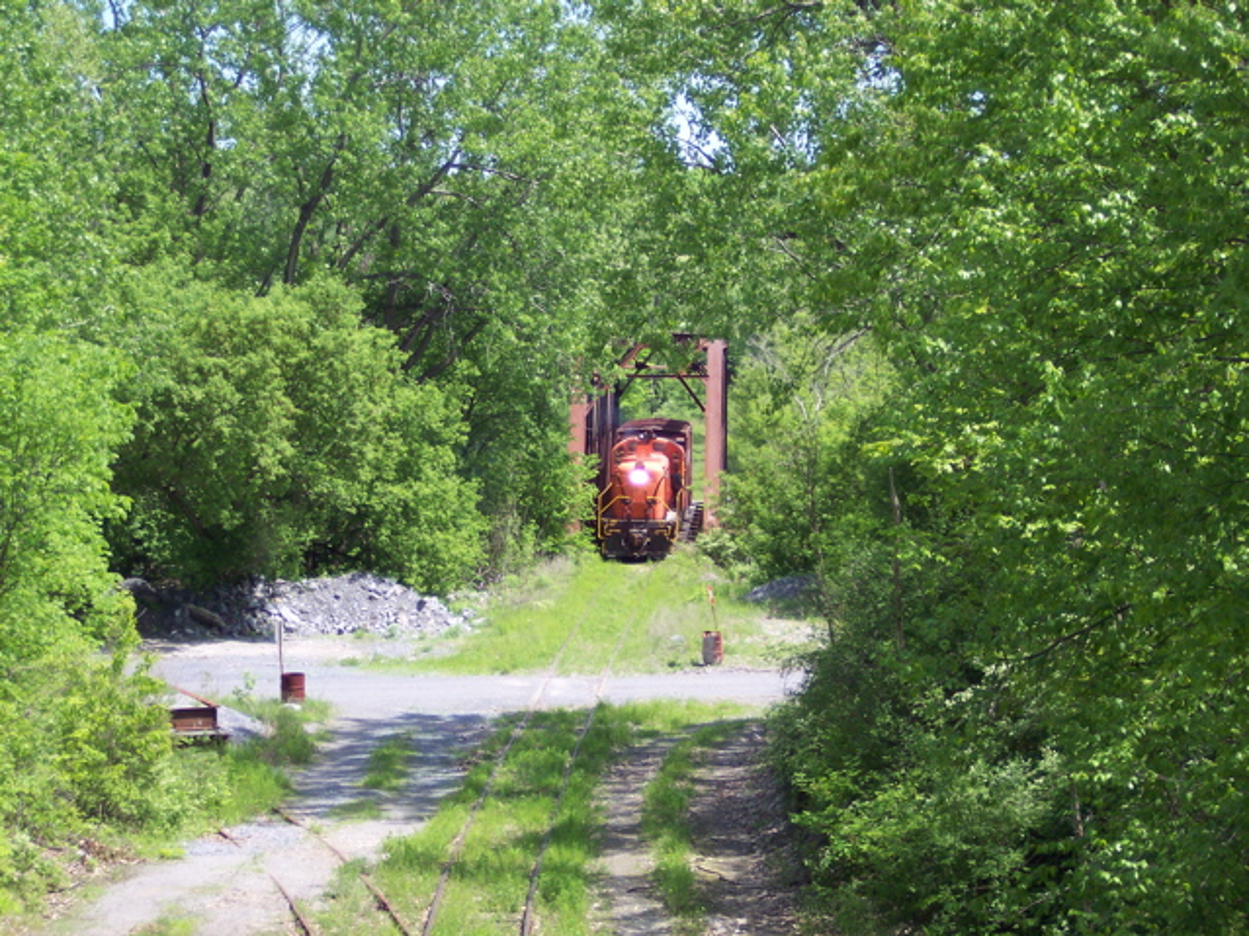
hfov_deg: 19.5
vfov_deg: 14.6
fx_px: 3644
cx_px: 624
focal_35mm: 101
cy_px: 468
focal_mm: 21.3
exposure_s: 1/350
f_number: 4.8
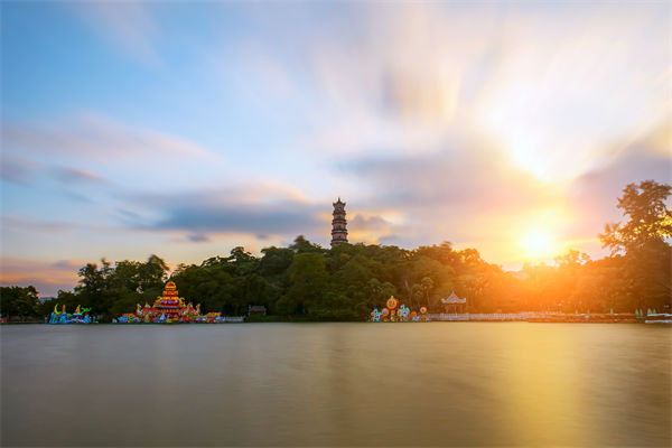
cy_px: 224
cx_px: 336
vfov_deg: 47.9
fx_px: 504
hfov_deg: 67.4
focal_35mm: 27
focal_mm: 18
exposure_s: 30
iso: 160
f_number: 8
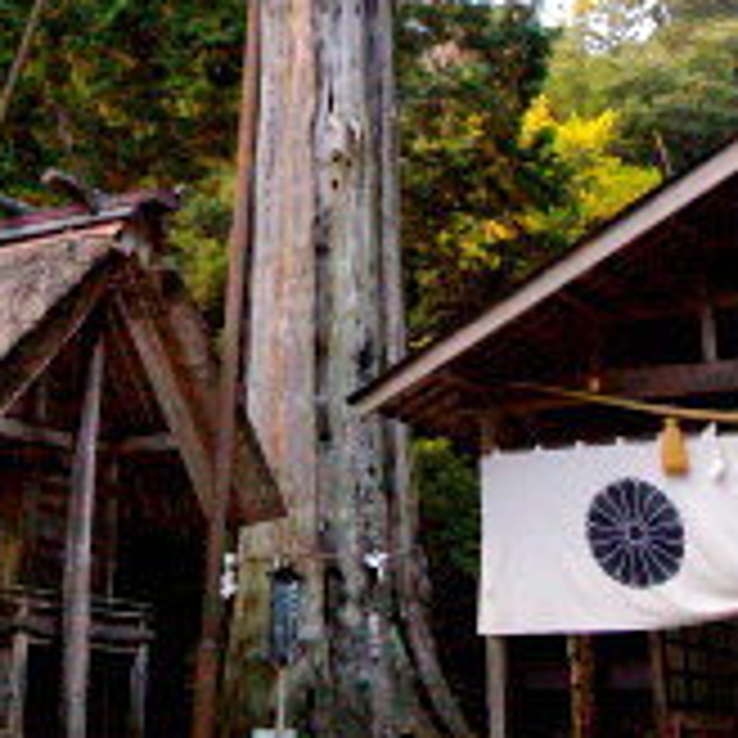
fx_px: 1375
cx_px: 313
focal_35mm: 57
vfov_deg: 28.0
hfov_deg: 30.0
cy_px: -20
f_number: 9
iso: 800
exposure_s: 1/160
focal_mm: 24
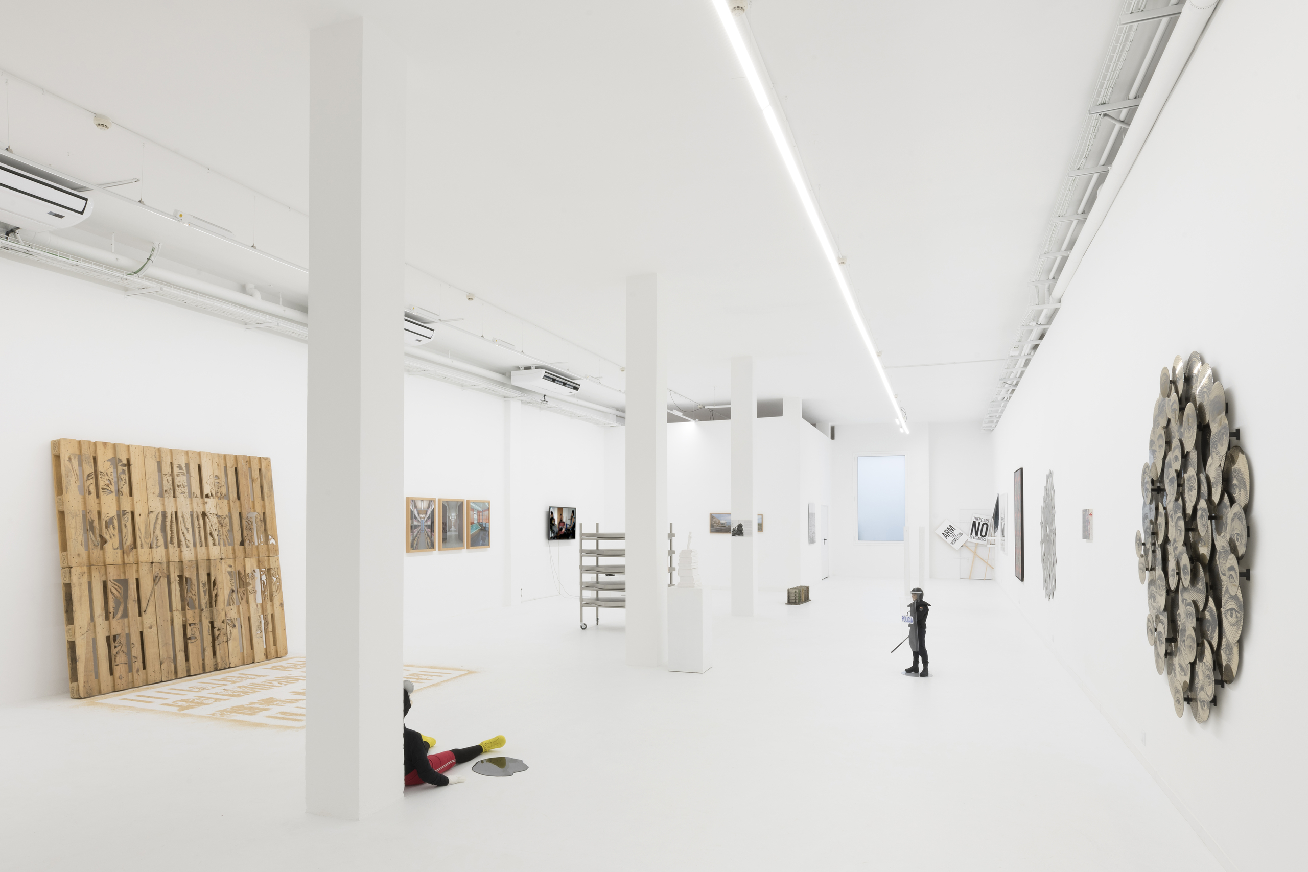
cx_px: 654
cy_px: 436
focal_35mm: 19
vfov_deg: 64.6
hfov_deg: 86.9
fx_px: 690
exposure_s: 1/2
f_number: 16
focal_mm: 19
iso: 64
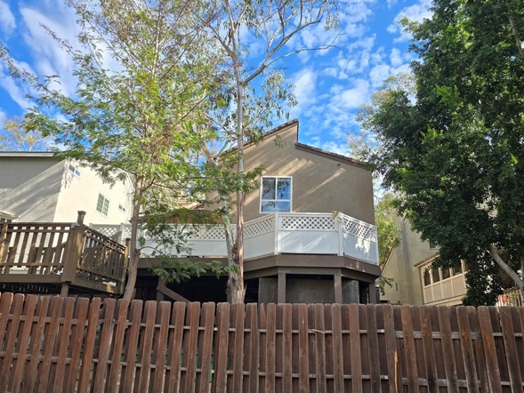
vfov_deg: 54.9
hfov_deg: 69.3
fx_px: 379
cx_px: 279
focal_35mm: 25
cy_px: 210
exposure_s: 1/343
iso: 12
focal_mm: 6.3
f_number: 1.7
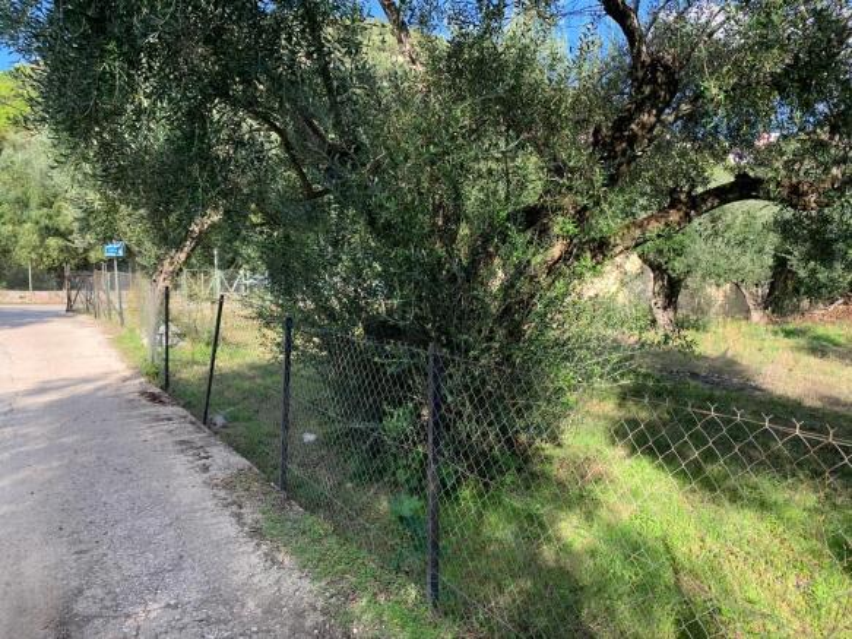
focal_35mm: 26
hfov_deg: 67.3
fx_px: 640
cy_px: 320
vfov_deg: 53.0
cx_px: 426
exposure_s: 1/465
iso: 25
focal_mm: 4.25
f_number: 1.8
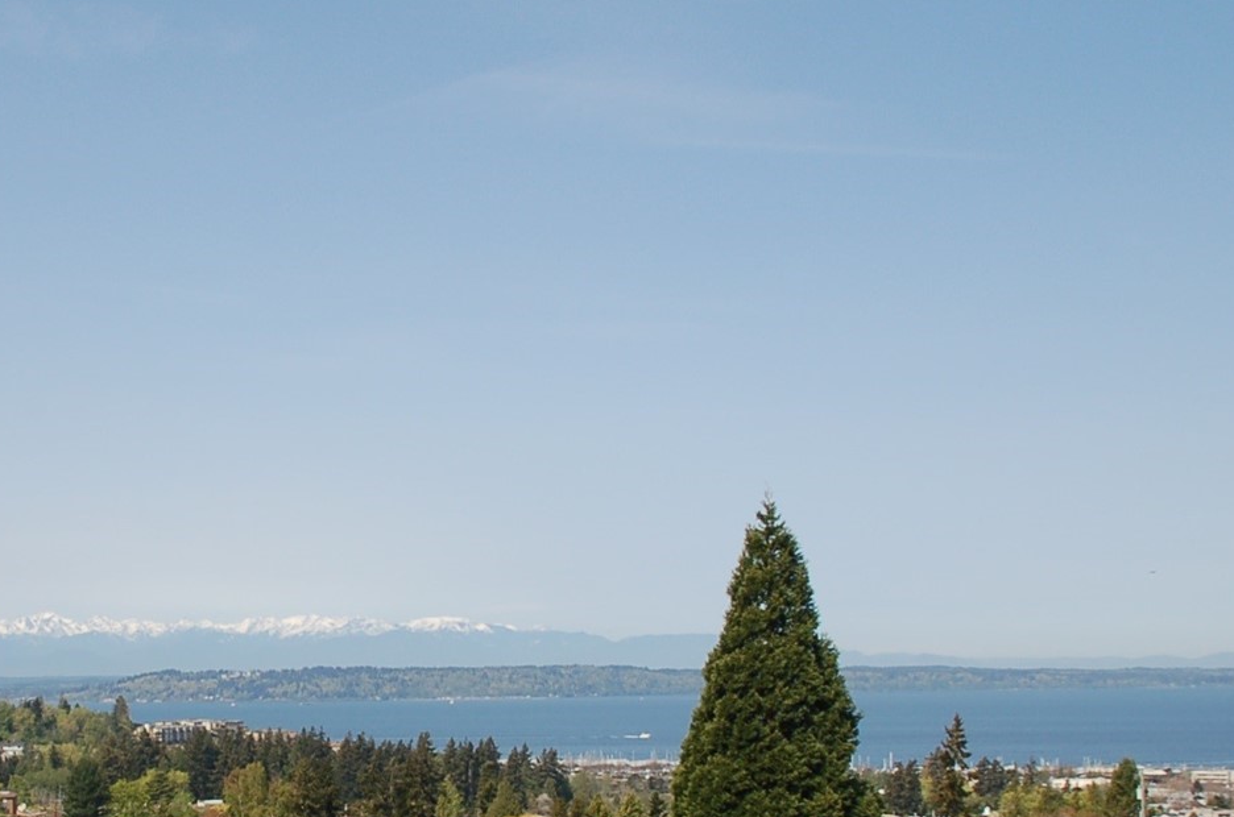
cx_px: 346
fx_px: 2052
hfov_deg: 33.0
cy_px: 607
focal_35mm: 60
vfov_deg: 22.3
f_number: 10
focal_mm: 22
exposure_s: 1/320
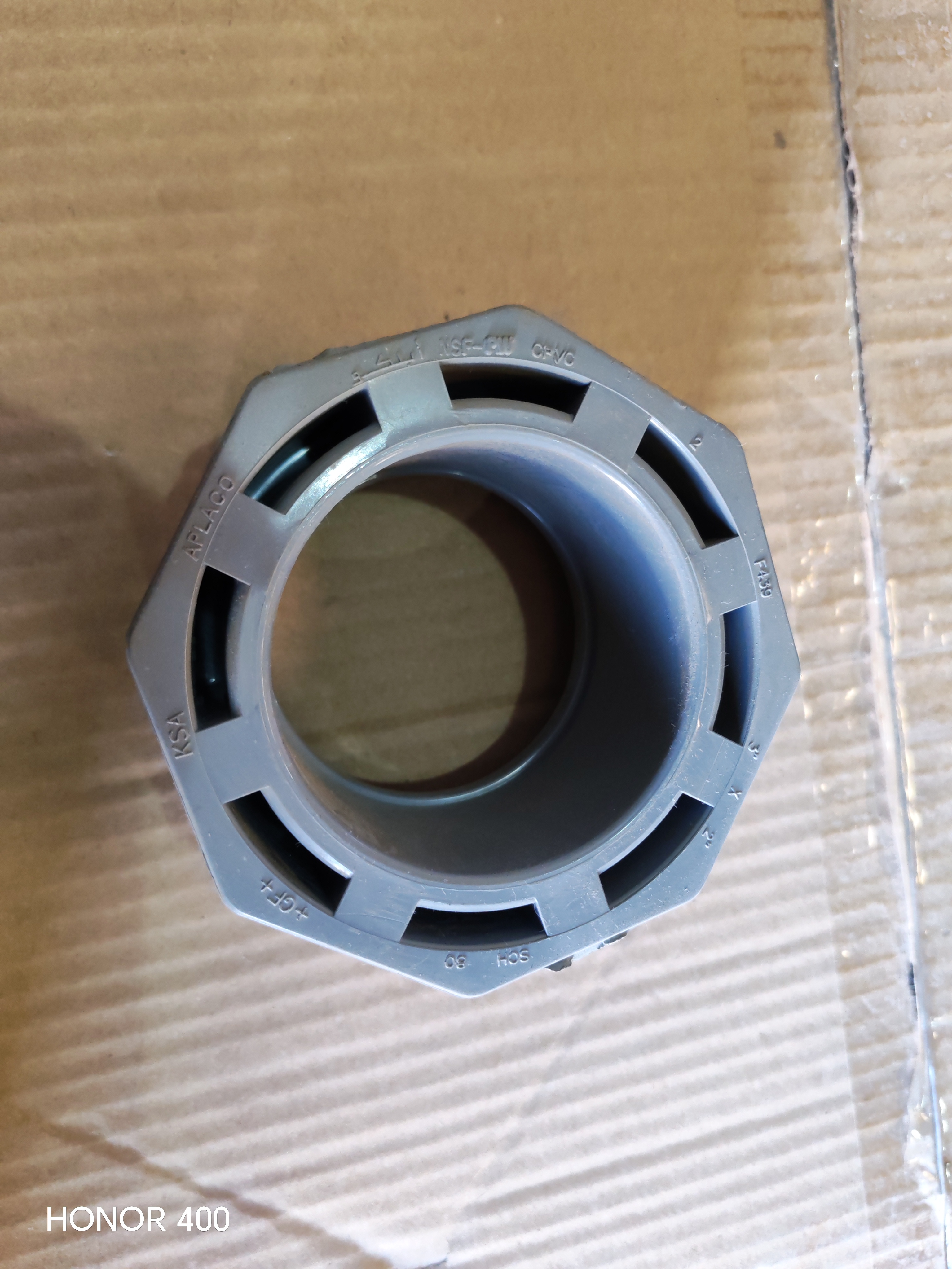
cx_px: 476
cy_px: 634
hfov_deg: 51.4
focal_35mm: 27
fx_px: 990
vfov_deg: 65.3
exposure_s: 1/100
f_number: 1.9
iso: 1600
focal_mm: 6.12
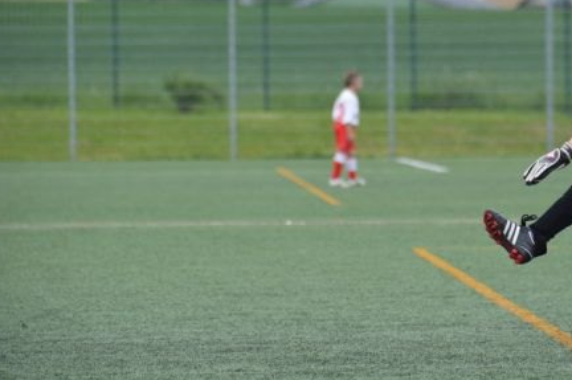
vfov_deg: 3.3
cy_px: 150
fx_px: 6618
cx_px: 364
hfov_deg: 4.9
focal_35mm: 417
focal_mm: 200
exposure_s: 1/1000
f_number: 5.6
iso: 400
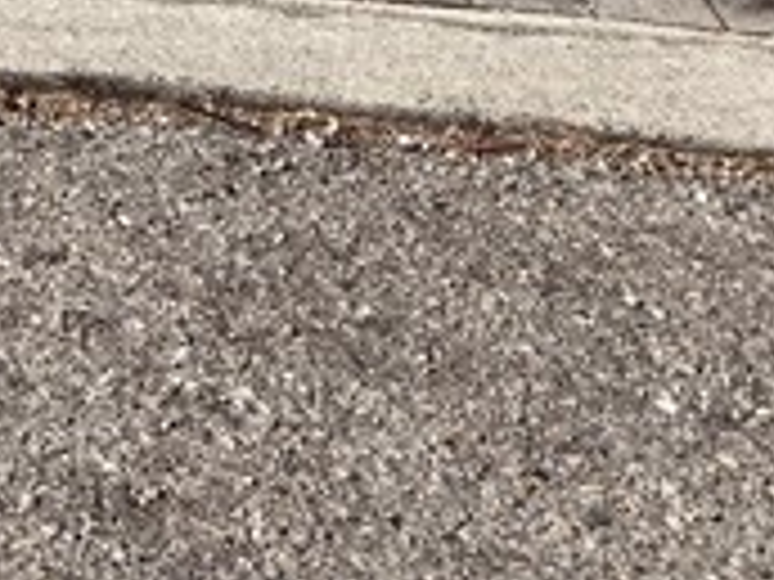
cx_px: -734
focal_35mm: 137
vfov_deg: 9.2
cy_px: -1012
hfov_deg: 12.7
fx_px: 3063
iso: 25
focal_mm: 5.4
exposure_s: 1/1869
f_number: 1.8
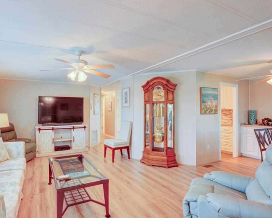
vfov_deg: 70.8
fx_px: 153
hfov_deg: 81.9
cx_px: 104
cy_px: 114
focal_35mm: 19
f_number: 8
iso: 400
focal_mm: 16
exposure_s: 1/10
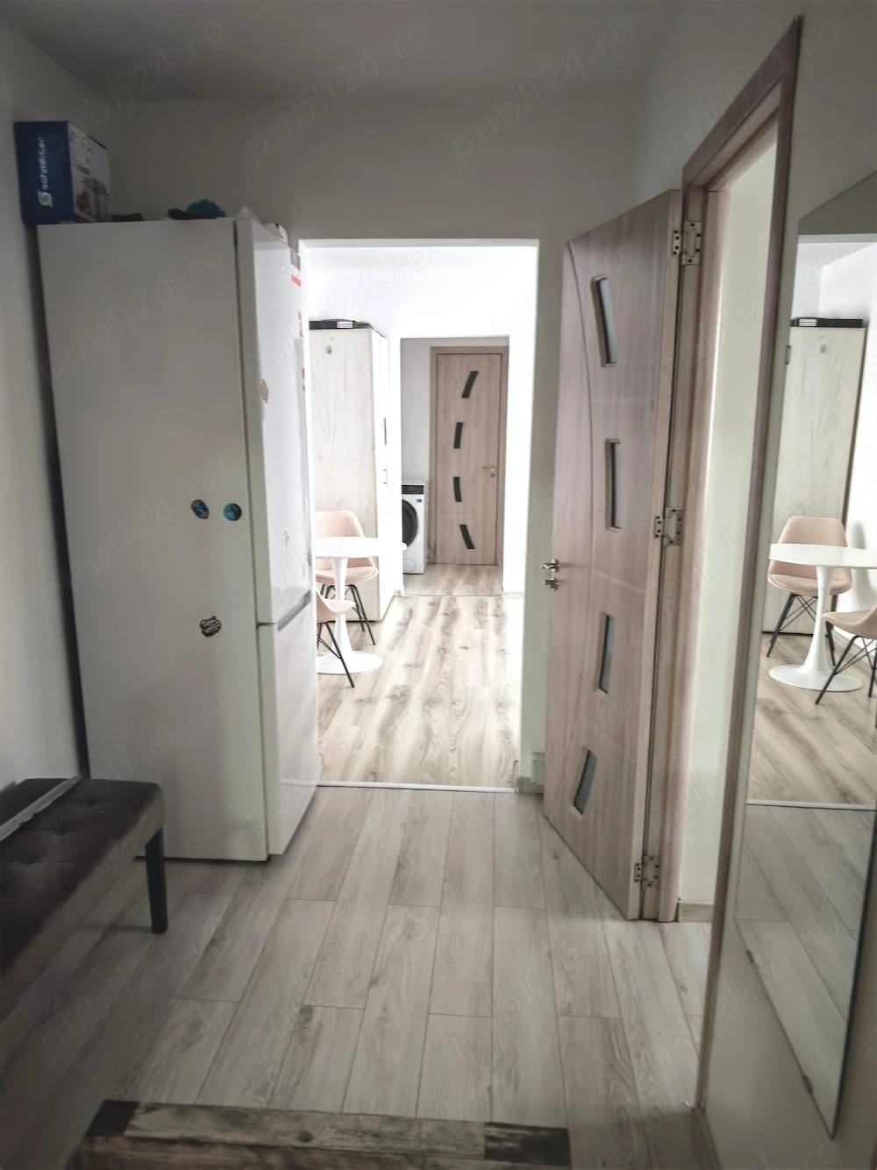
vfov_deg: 71.6
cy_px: 585
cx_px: 438
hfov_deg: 56.8
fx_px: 811
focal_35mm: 24
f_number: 1.4
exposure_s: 1/17
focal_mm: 6.83
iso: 500
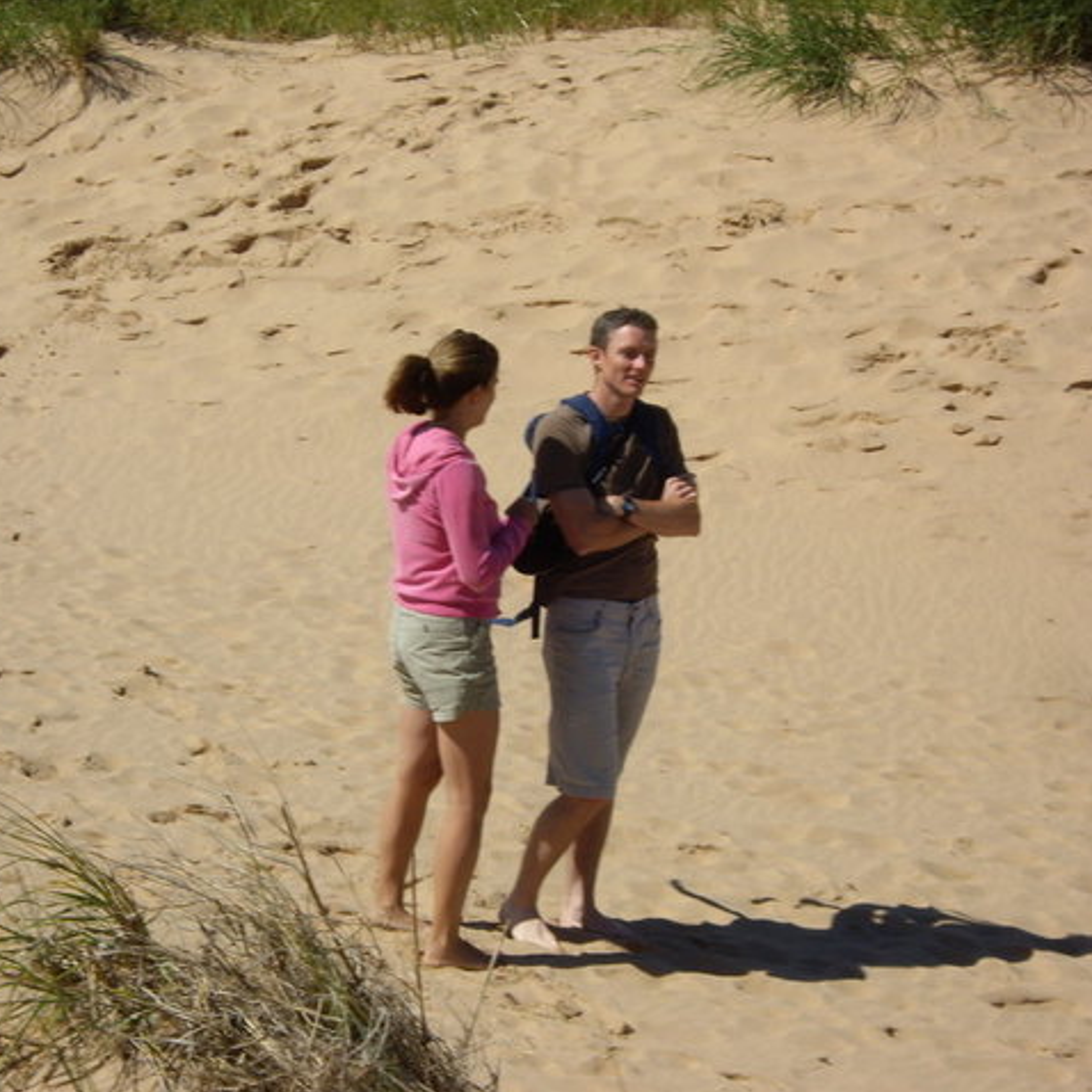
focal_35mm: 135
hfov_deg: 12.9
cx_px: 368
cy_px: 546
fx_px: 4818
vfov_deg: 12.9
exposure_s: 1/160
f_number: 8.3
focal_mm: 18.6
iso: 50
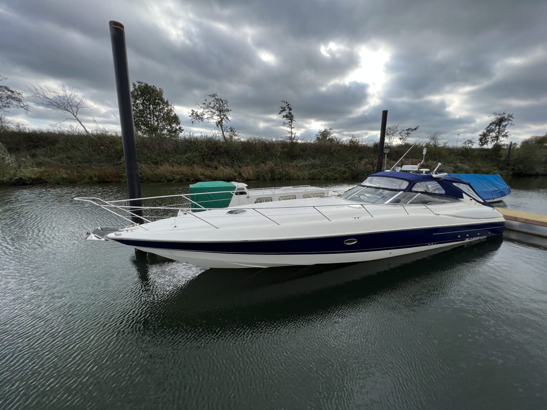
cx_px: 274
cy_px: 205
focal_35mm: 13
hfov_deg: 106.2
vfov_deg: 89.9
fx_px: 205
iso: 32
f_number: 1.8
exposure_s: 1/827
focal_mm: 1.57
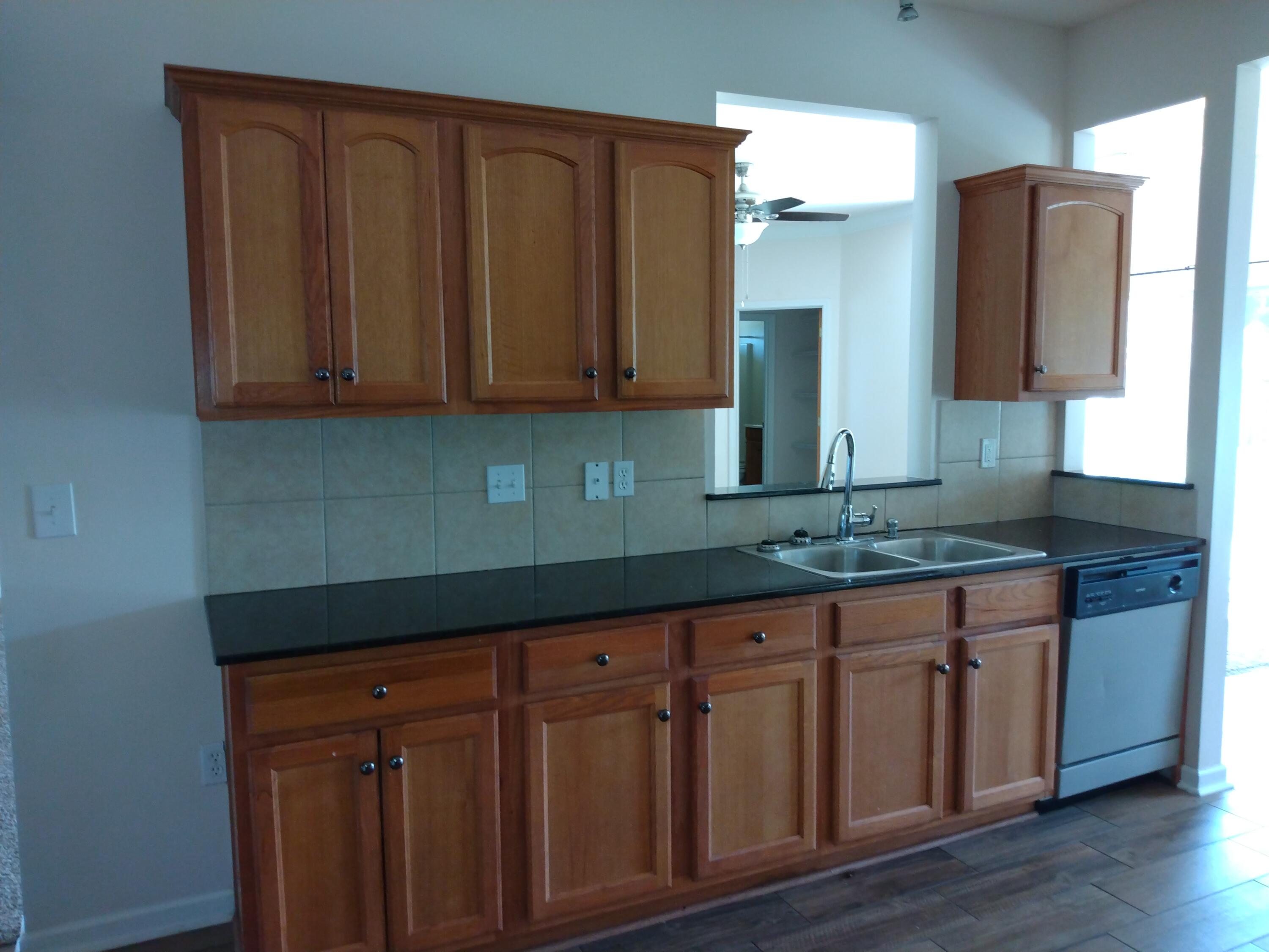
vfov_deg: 66.0
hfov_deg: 81.7
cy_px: 476
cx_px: 634
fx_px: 733
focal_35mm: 20
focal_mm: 3.54
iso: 253
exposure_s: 1/30
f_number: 2
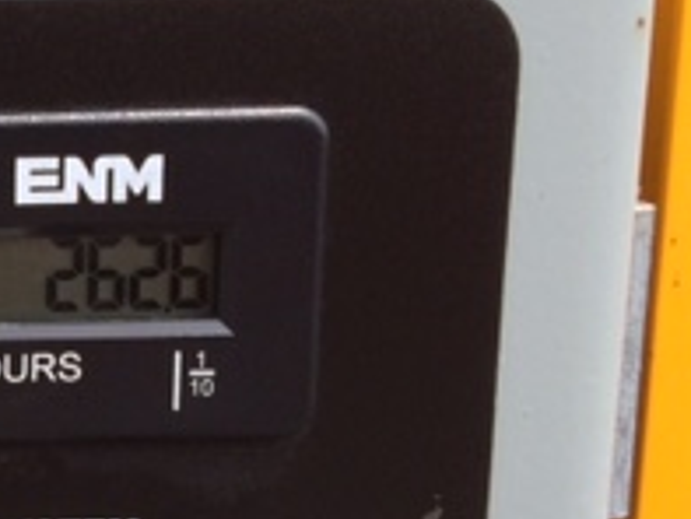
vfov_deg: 15.7
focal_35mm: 94
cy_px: 267
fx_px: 1878
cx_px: -375
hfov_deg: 18.3
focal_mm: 4.15
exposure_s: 1/838
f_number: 2.2
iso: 32
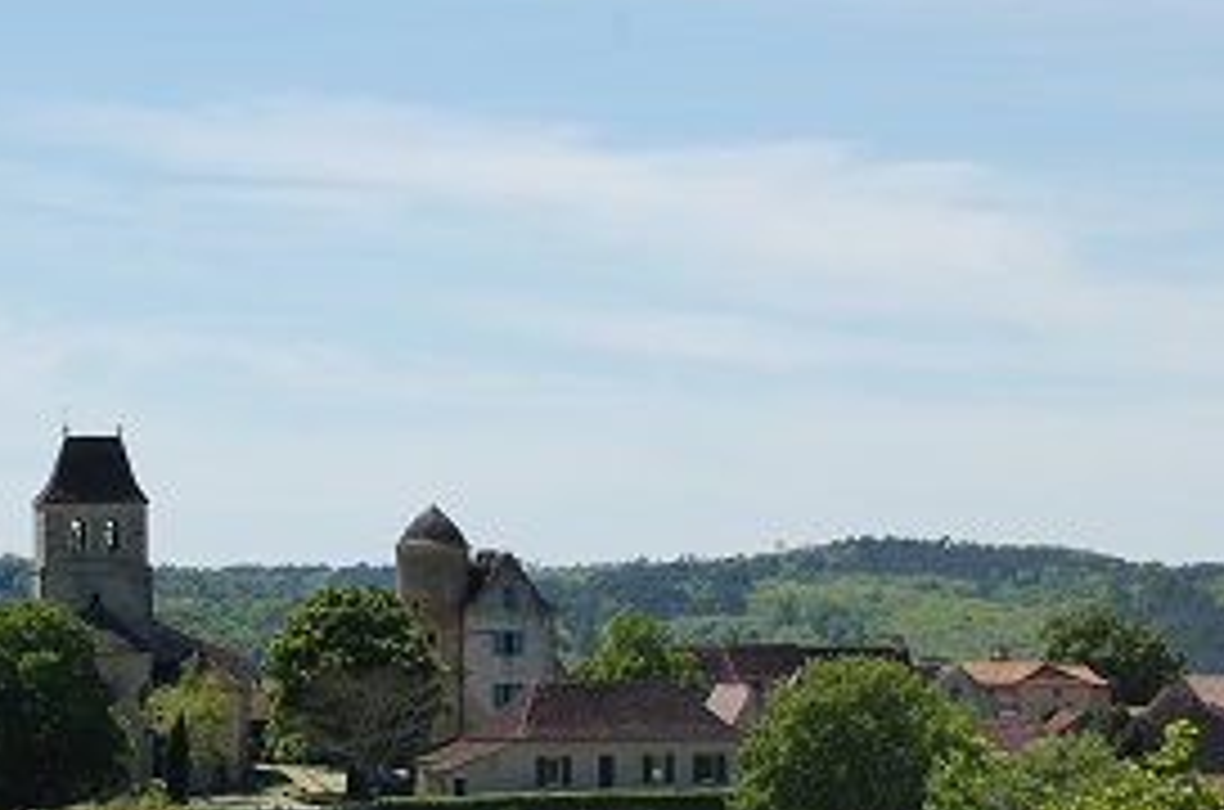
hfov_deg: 13.5
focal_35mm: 152
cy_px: 472
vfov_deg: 9.0
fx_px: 5153
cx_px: 441
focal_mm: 55
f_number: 10
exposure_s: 1/320
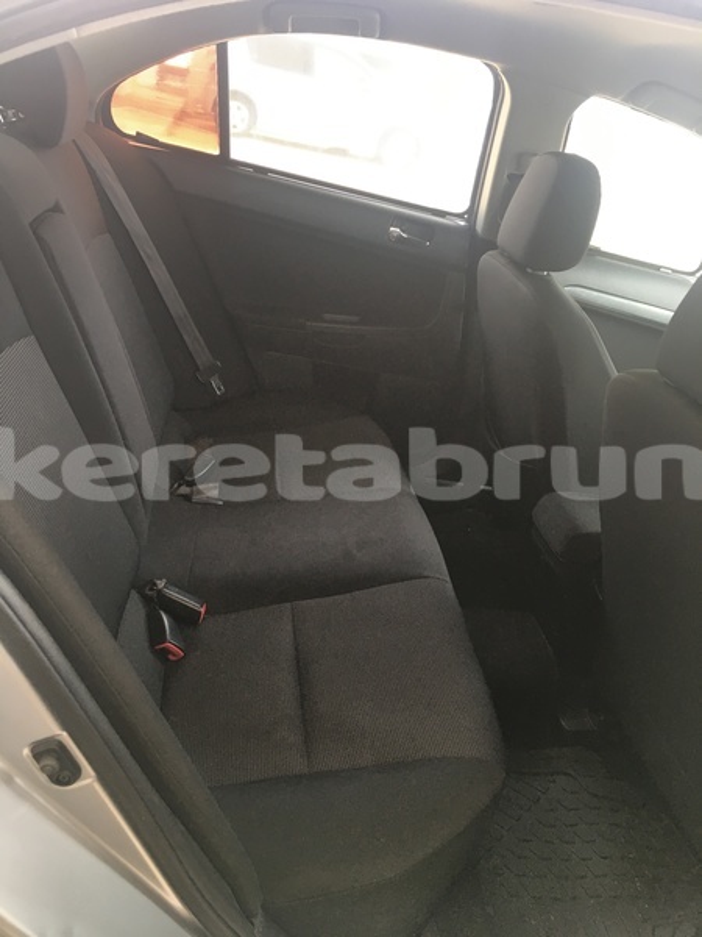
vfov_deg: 61.7
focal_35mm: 29
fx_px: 784
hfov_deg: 48.2
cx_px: 351
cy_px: 468
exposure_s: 1/33
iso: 40
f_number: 2.2
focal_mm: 4.15
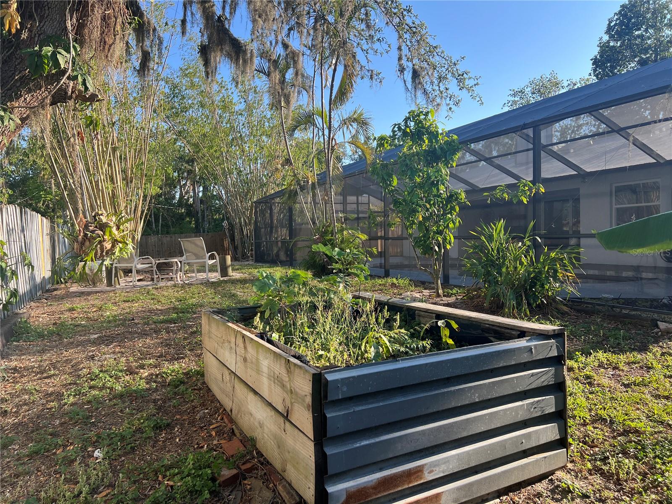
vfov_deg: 53.1
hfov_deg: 67.3
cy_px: 252
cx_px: 336
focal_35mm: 26
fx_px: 505
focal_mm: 5.7
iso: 50
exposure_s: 1/840
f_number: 1.5
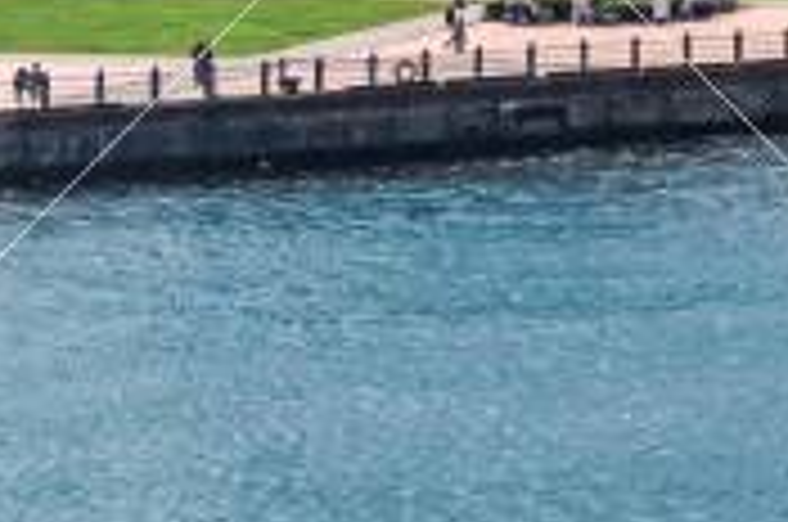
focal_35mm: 387
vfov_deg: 3.4
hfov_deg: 5.1
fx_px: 8455
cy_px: -1197
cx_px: 2080
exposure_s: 1/800
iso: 640
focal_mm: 52
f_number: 9
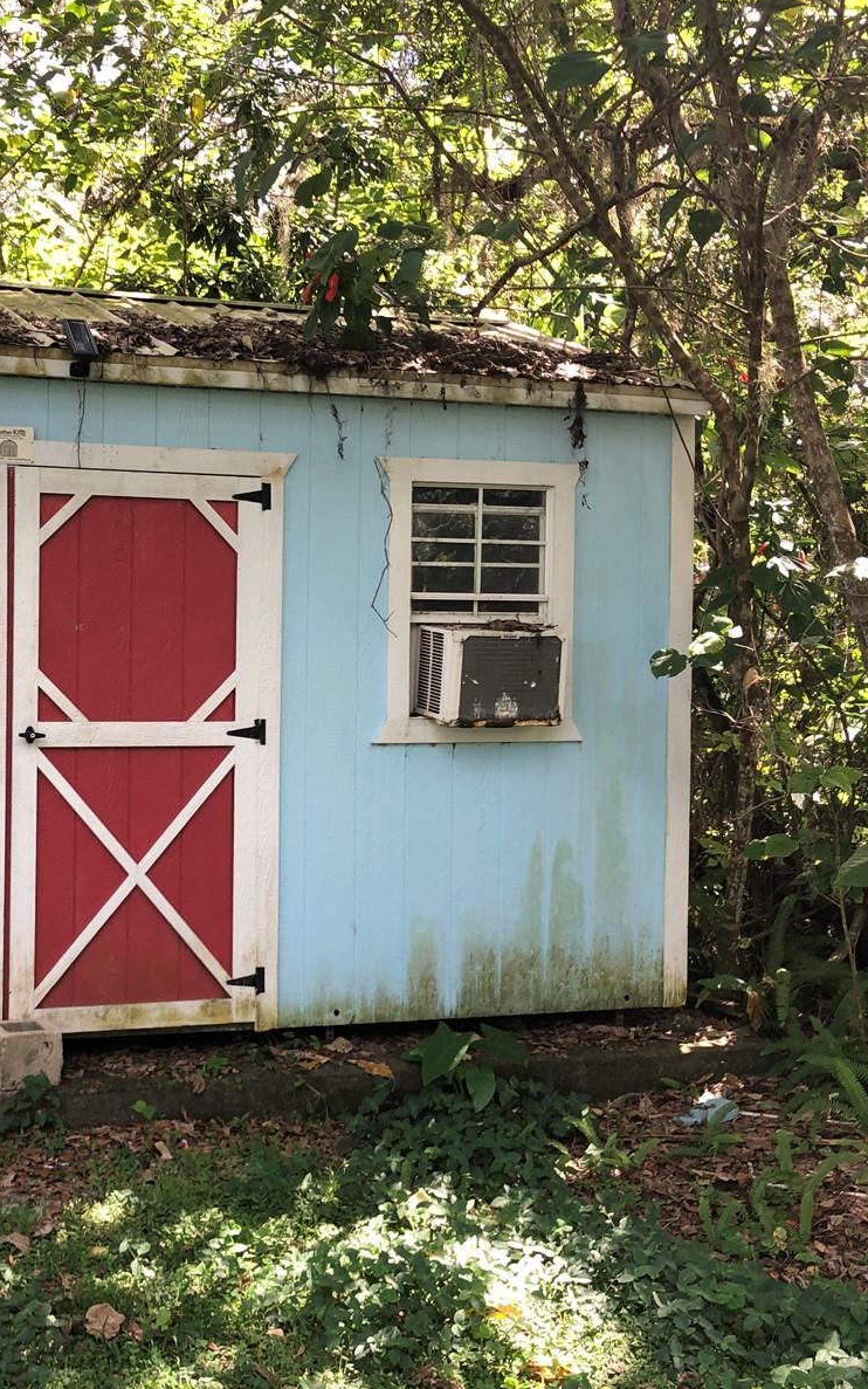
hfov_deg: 30.7
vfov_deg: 49.3
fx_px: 1514
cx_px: 101
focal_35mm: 40
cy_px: 689
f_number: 1.8
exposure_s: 1/120
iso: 32
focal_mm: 3.99
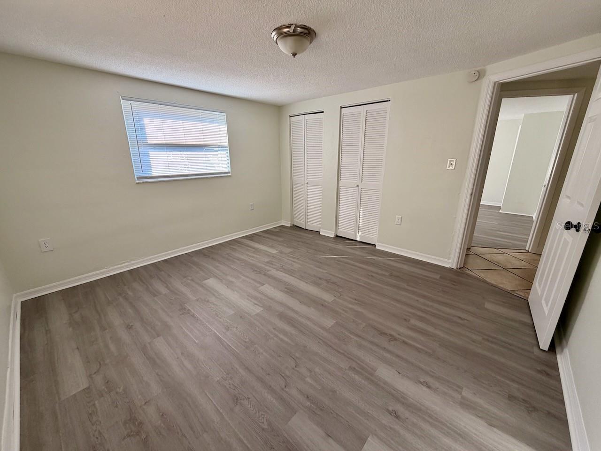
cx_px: 300
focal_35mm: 14
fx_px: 243
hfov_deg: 102.1
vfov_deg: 85.7
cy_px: 226
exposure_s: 1/121
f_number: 2.2
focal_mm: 2.22
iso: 64
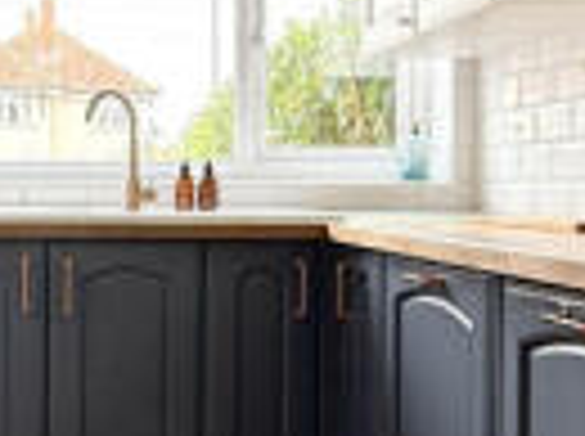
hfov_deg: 29.6
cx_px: 65
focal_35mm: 63
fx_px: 1063
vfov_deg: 23.2
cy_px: 191
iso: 50
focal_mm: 2.22
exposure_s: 1/99
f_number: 2.2
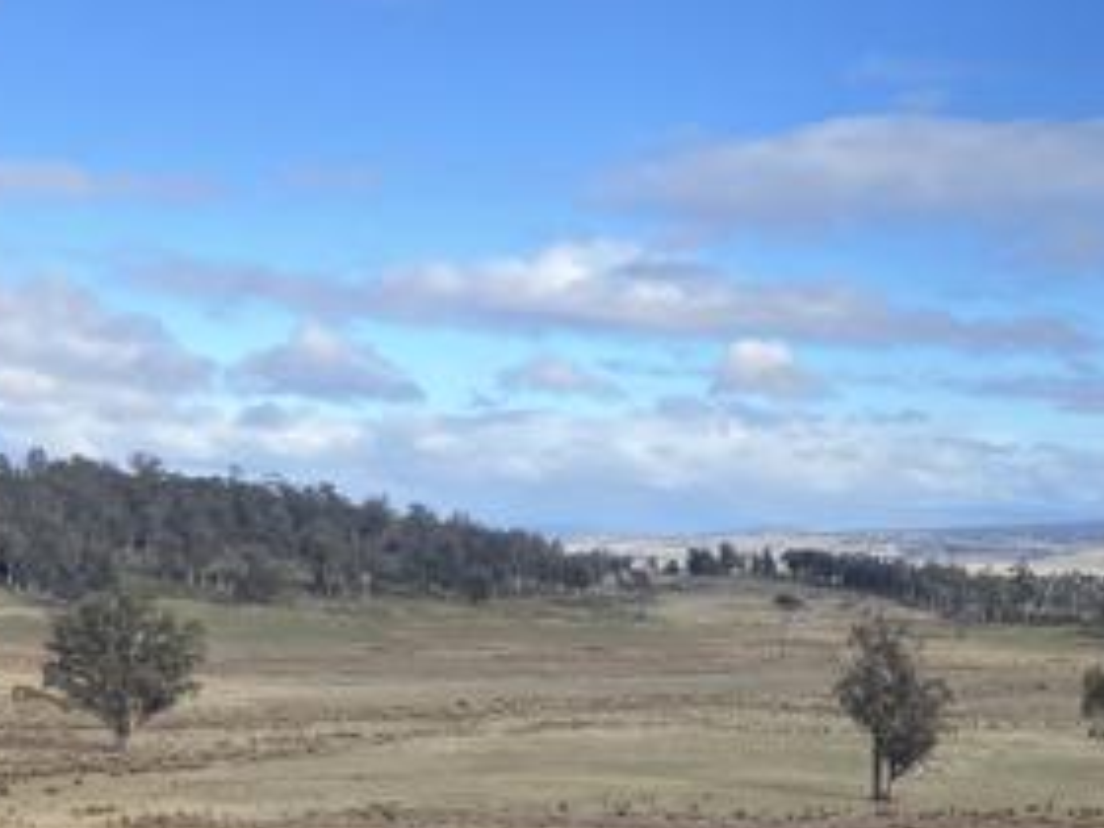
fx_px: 2201
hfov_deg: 27.7
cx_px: 858
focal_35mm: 69
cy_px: 637
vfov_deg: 21.1
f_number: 1.8
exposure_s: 1/1350
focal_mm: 3.99
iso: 32
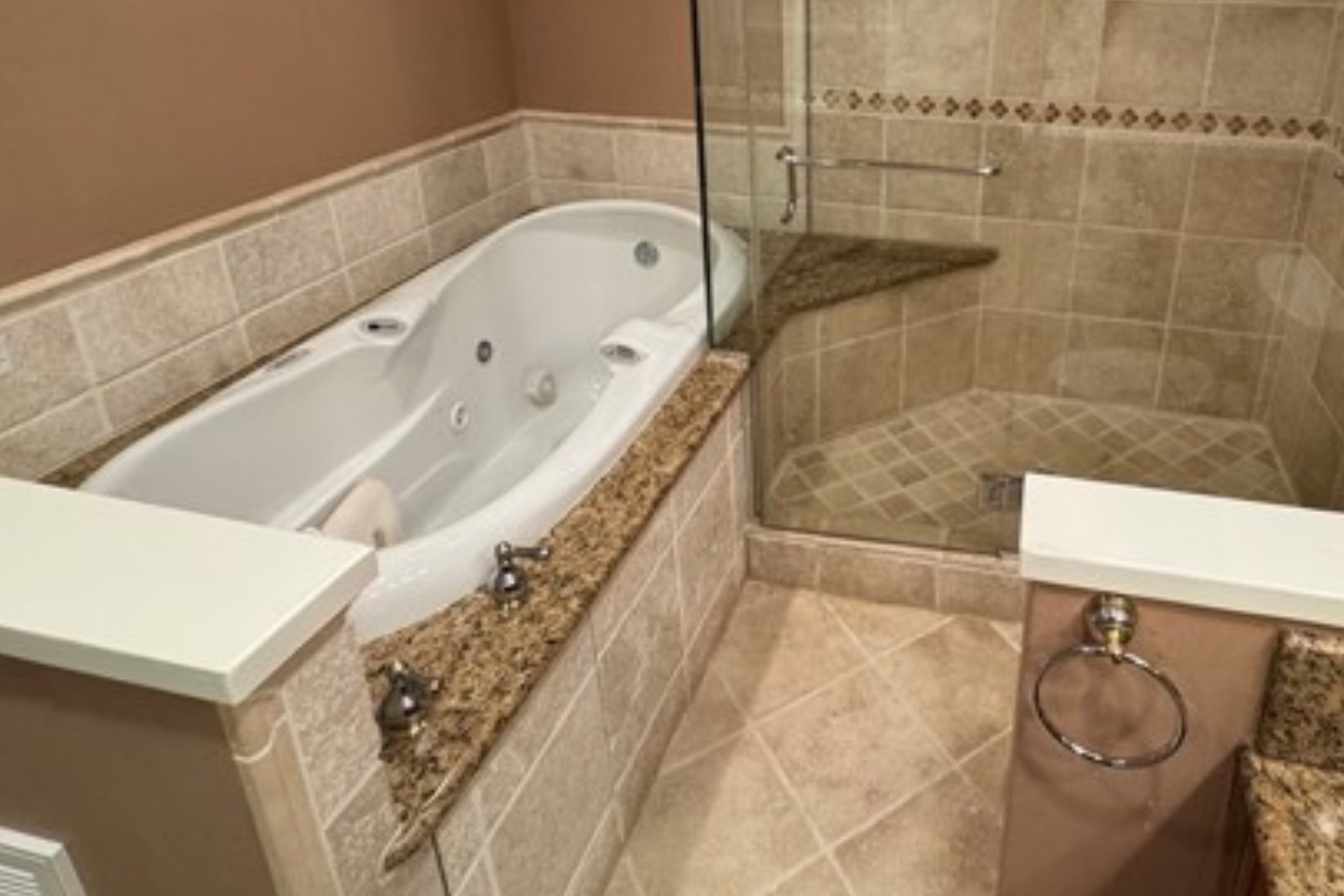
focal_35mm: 23
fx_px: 859
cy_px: 229
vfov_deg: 52.8
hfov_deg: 74.1
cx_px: 879
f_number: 2.2
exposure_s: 1/120
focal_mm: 2.22
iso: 250
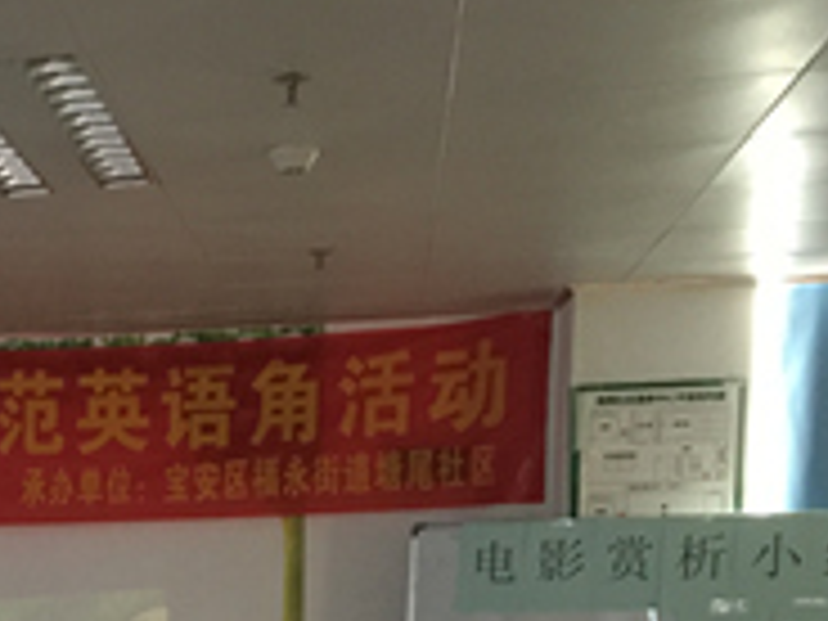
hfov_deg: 22.3
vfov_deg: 17.4
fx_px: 1890
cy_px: 821
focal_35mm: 79
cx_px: -225
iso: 125
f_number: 2.2
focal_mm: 4.15
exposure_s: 1/8
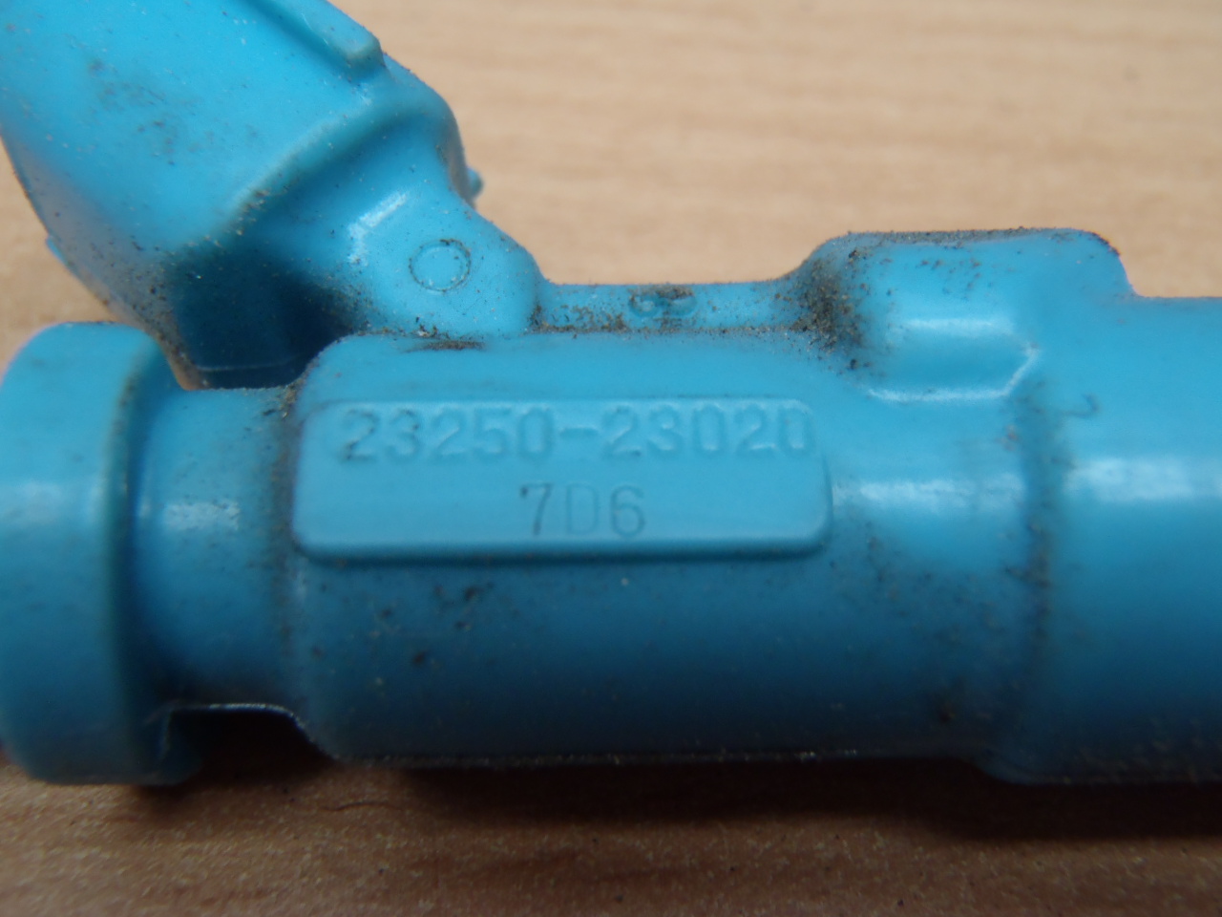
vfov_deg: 38.7
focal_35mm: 37
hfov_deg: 50.1
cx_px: 611
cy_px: 458
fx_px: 1306
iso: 200
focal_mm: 6.64
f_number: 4.7
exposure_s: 1/5
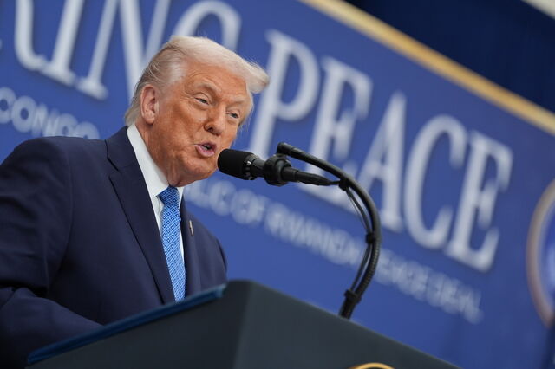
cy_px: 184
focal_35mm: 150
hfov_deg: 13.7
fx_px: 2311
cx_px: 278
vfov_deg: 9.1
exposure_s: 1/640
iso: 800
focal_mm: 150
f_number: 2.5
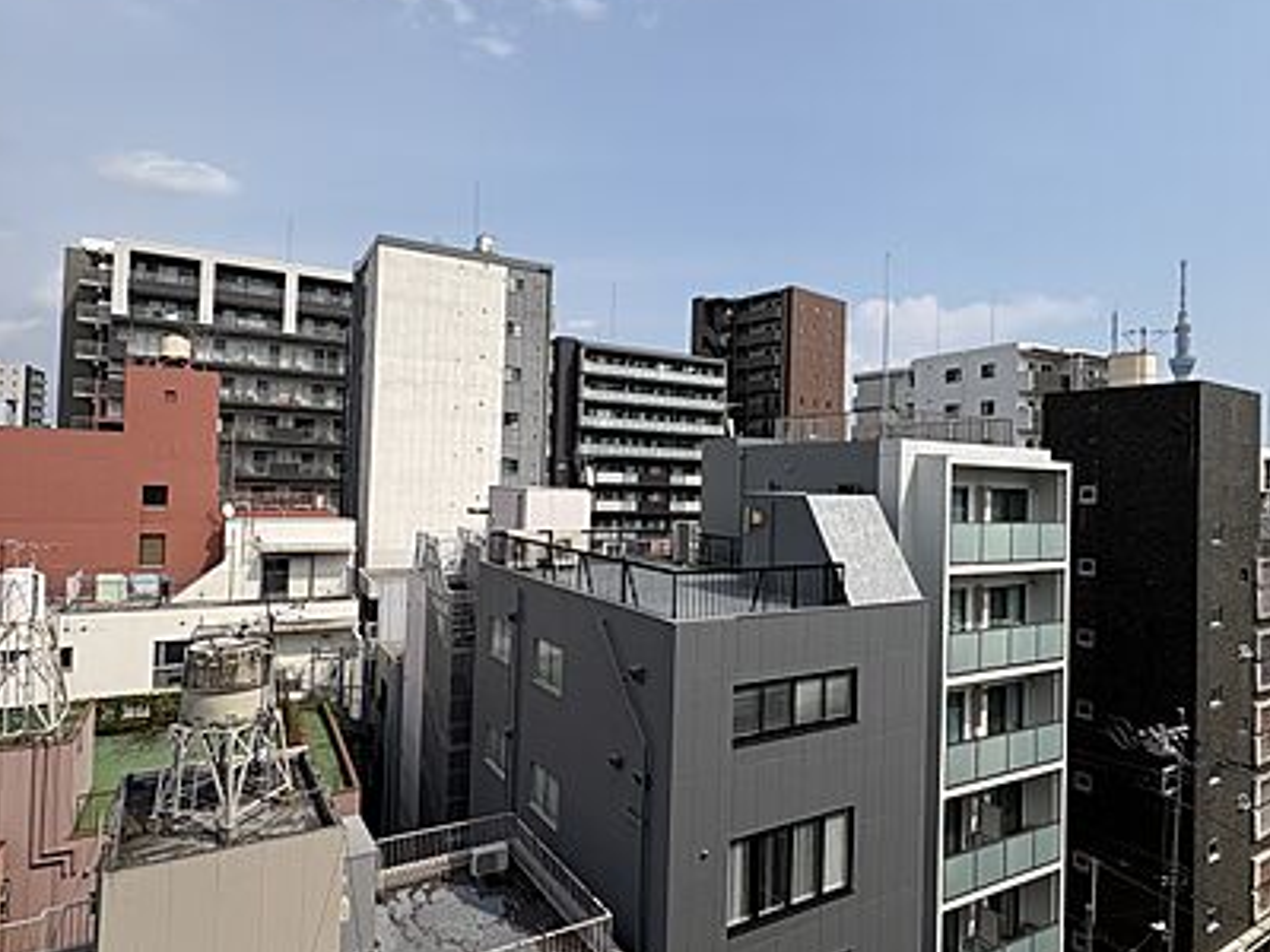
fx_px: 770
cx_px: 670
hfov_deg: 78.9
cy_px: 463
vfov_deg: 63.4
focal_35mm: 21
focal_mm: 2.22
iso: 50
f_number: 2.2
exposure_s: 1/2874
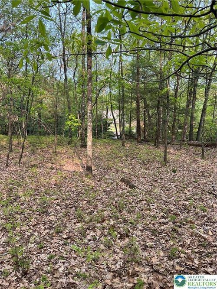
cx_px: 108
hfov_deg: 53.0
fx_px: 217
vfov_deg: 67.3
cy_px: 144
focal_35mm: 26
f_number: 1.5
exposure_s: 1/452
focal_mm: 5.7
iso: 50
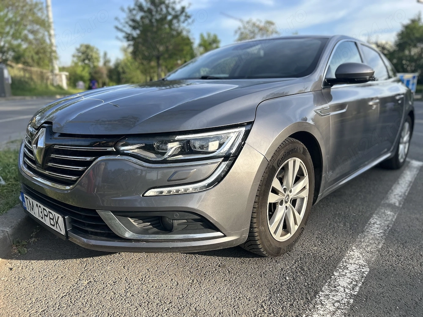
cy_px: 158
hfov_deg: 67.3
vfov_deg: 53.1
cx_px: 212
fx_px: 318
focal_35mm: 26
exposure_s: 1/1266
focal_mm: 5.7
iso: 50
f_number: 1.5
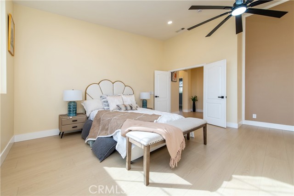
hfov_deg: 104.3
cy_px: 98
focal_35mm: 14
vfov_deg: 81.1
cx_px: 147
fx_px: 114
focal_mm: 14
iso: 220
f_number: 4
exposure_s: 1/60
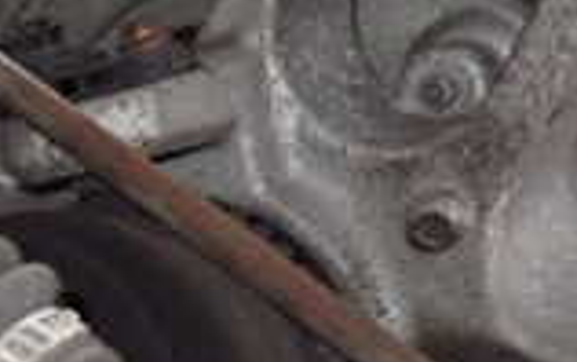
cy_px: 556
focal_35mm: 121
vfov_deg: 10.4
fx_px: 1904
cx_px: -369
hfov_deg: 15.5
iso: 800
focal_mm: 5.4
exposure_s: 1/30
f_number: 2.3
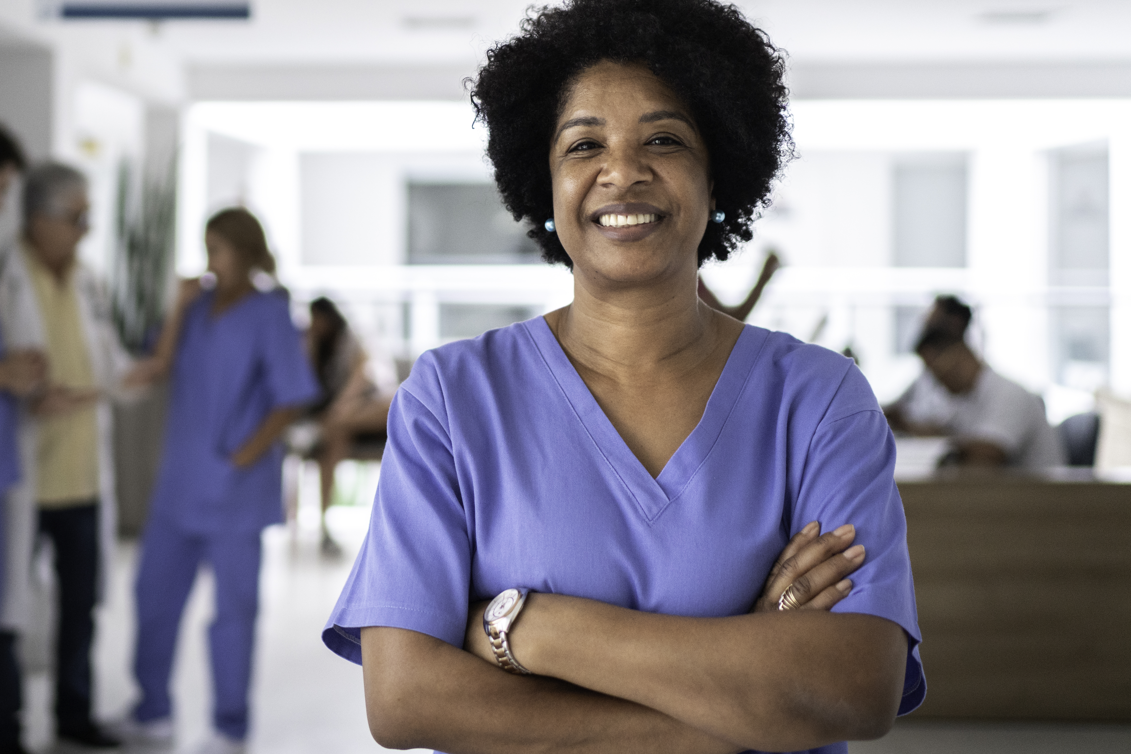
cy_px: 261
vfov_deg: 26.4
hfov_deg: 38.4
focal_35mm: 51
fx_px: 1602
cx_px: 377
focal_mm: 35
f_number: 1.4
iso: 1600
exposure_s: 1/320
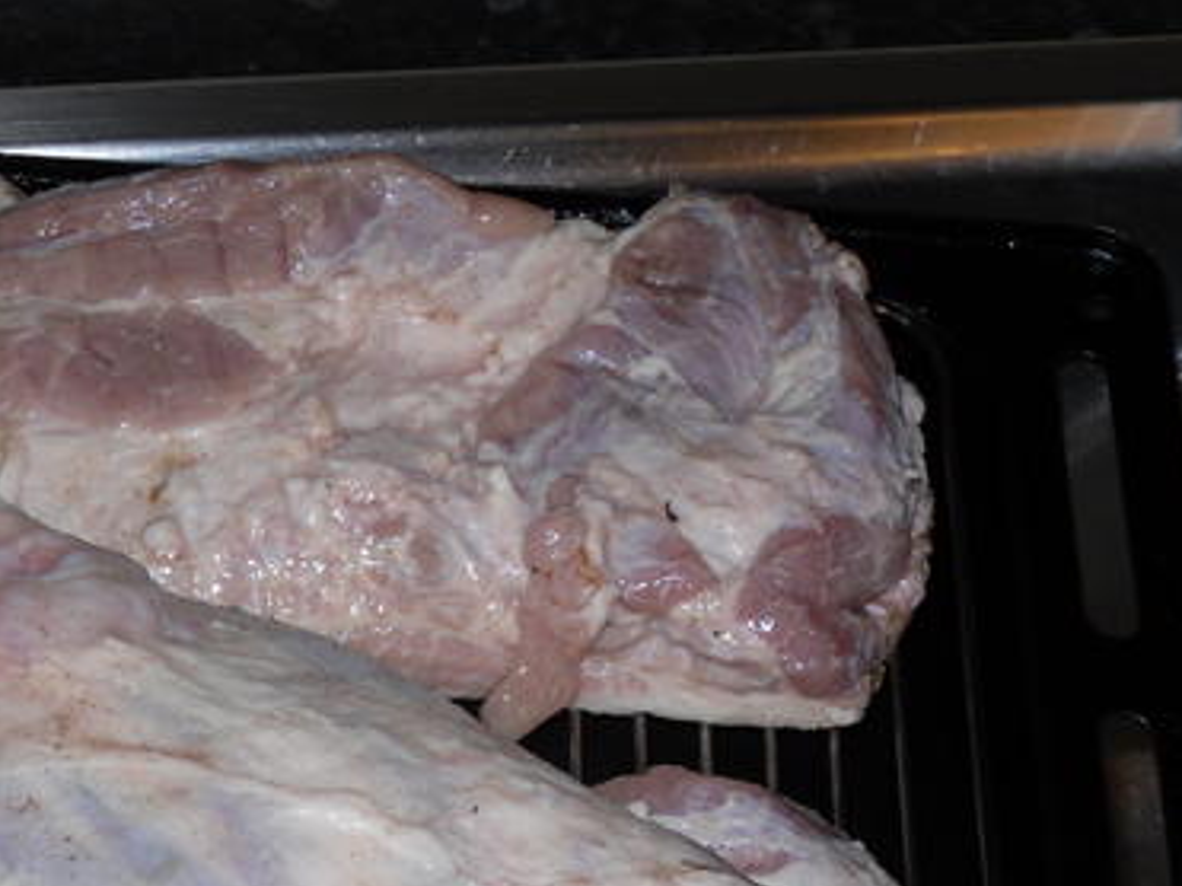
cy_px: 967
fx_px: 2901
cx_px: 255
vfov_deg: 16.8
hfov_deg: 22.7
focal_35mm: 85
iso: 80
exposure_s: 1/45
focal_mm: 6.3
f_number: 3.5
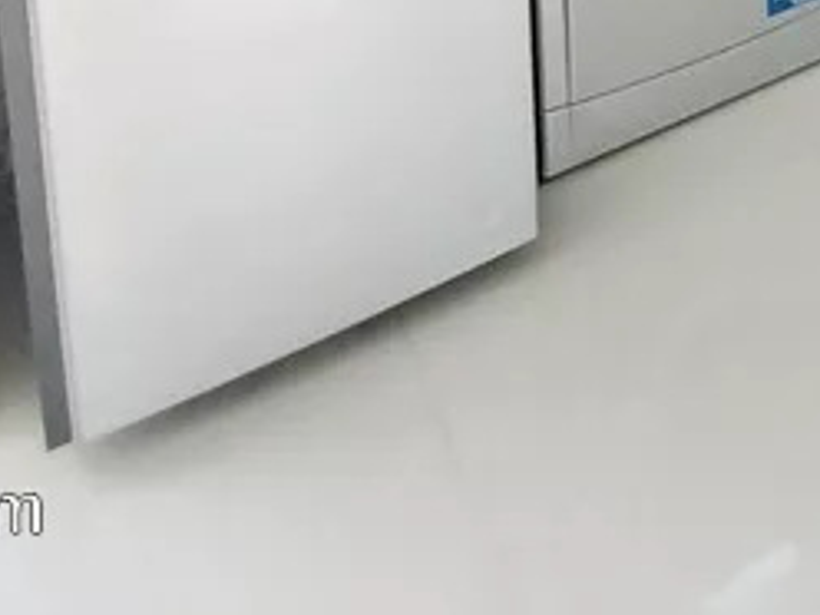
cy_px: -526
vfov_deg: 20.1
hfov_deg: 32.1
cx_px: 994
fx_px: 1161
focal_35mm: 49
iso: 100
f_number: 2.2
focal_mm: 1.3
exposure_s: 1/50
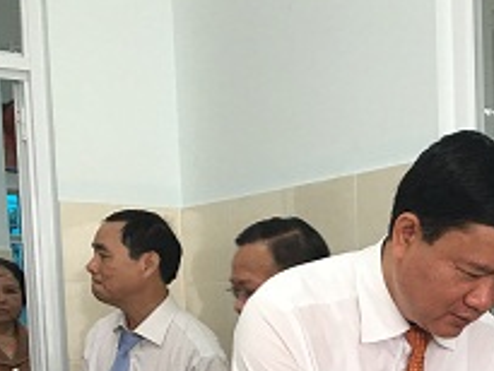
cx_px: 610
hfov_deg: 21.2
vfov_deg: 16.5
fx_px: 1214
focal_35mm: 85
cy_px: 477
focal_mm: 4.15
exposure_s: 1/33
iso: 50
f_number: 2.2
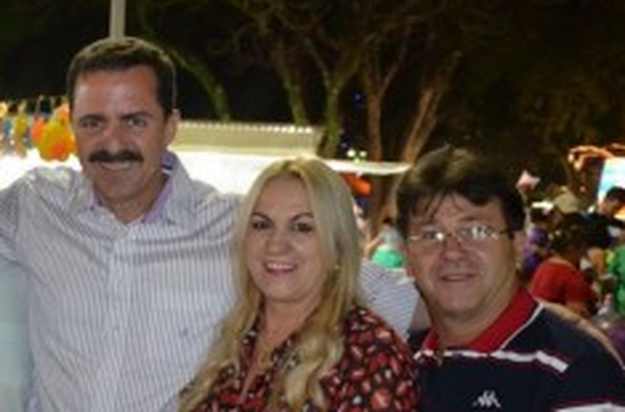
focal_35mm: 67
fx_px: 1160
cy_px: 363
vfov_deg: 19.8
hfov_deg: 28.5
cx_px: 21
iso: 3200
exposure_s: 1/60
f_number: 3.8
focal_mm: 21
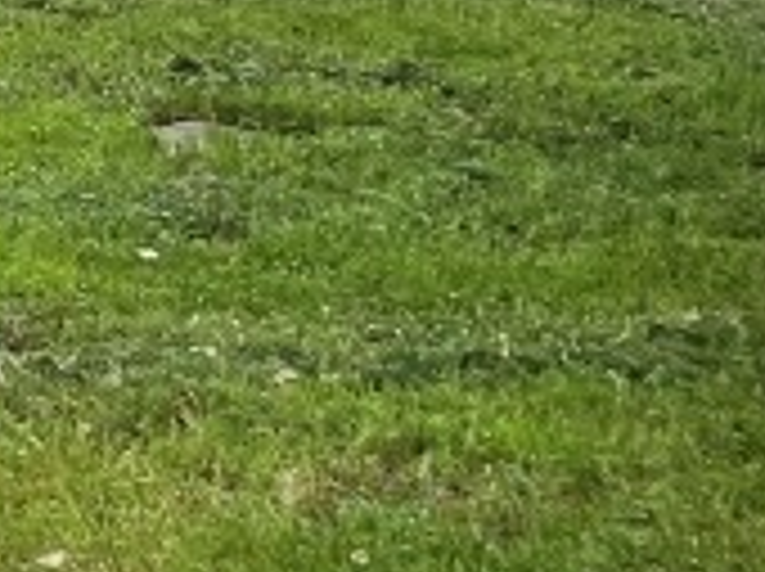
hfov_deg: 10.1
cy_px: -806
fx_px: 3465
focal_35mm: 157
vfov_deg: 8.6
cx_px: -1364
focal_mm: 4.2
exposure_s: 1/1092
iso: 32
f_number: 1.6
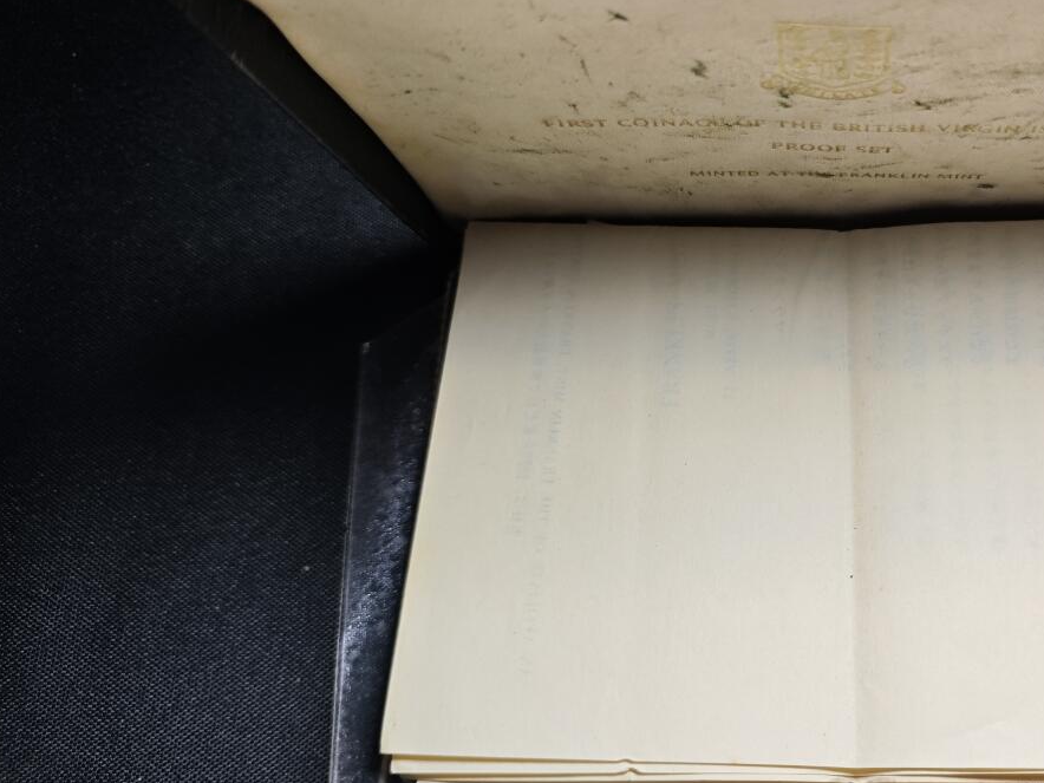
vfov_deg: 37.7
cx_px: 811
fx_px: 1146
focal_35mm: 38
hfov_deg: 46.8
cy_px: 386
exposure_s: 1/88.7
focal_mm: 5.84
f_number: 1.6
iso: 100
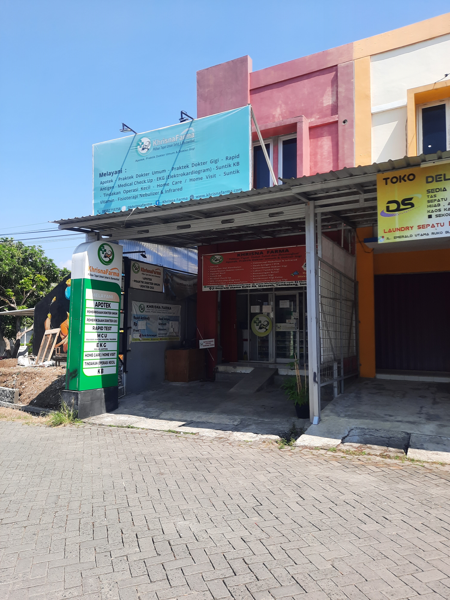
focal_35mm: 25
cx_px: 225
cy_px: 300
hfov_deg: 54.9
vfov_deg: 69.4
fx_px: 433
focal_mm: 4.6
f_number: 2
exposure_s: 1/536
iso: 32
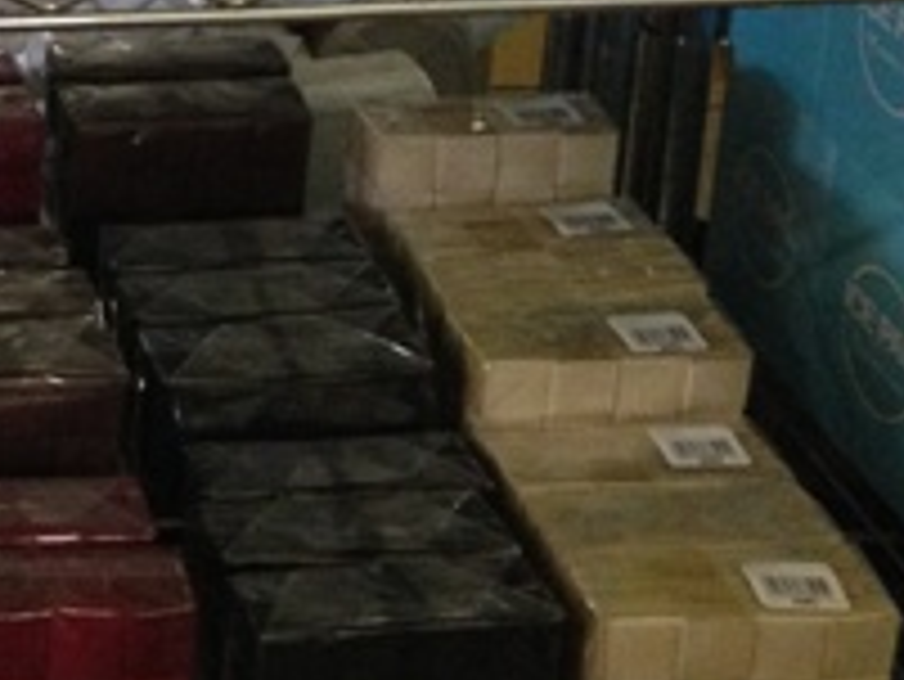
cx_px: -286
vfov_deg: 13.3
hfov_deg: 17.2
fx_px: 2796
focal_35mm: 107
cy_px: -221
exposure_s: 1/20
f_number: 2.4
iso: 320
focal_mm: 4.13
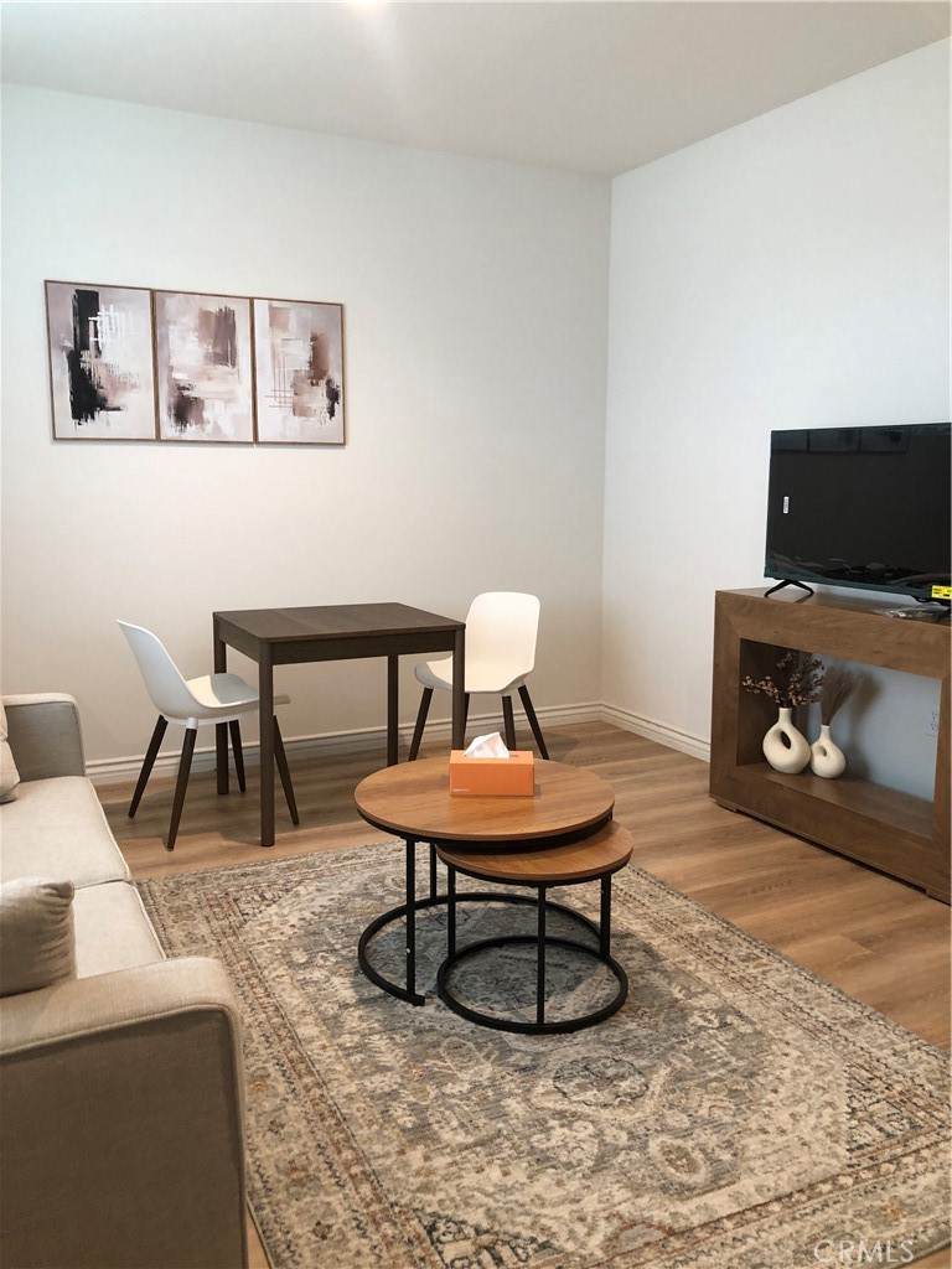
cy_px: 634
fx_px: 1027
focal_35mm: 28
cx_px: 476
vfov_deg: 63.4
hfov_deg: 49.7
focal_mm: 3.99
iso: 40
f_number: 1.8
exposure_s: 1/20
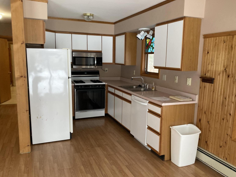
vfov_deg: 46.8
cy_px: 93
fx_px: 205
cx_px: 124
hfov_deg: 59.9
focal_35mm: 30
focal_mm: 3.99
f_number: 1.8
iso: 160
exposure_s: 1/60
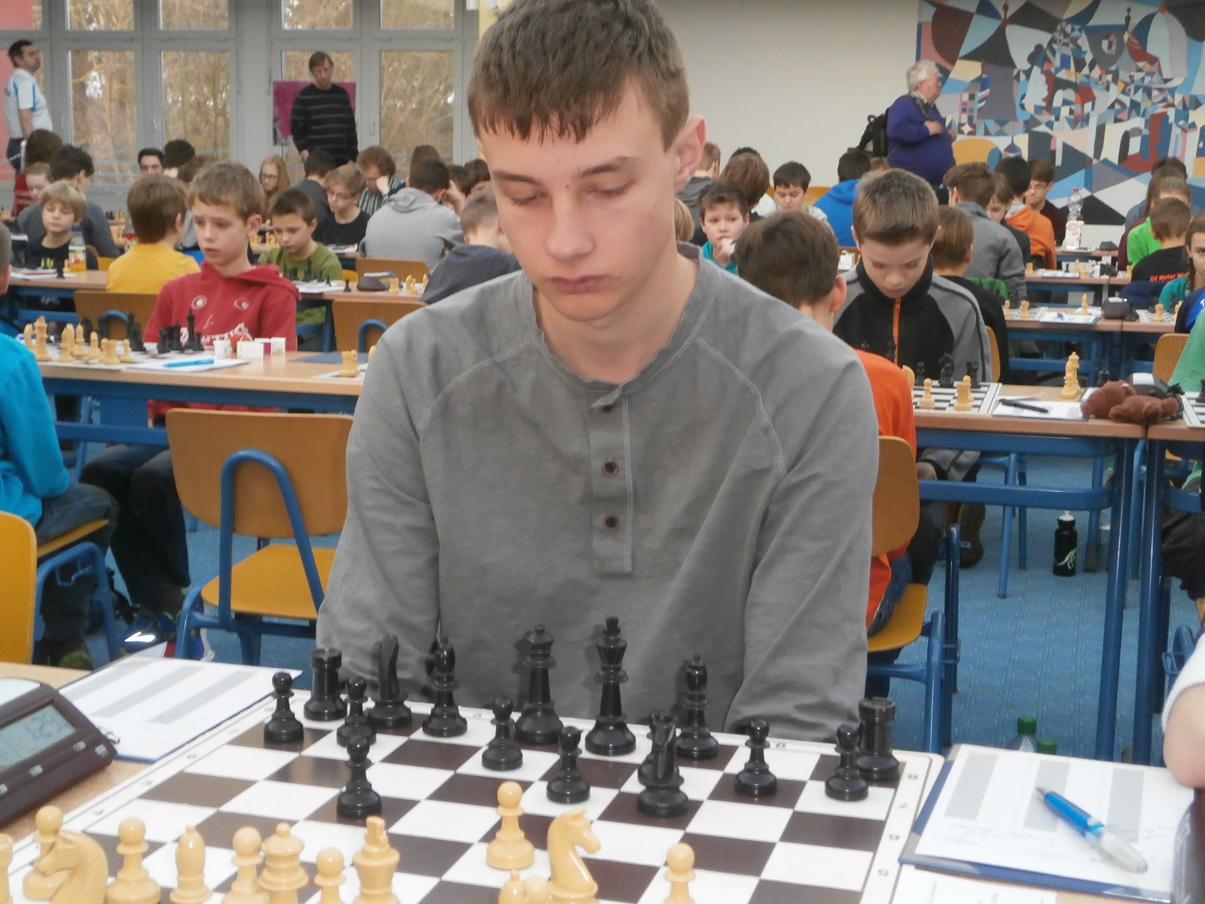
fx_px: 1636
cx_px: 602
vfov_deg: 30.9
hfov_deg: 40.4
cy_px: 452
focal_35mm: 47
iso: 200
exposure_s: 1/40
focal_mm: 8.3
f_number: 3.4
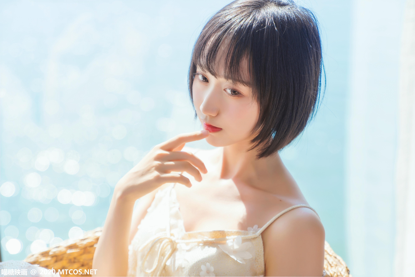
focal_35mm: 70
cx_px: 208
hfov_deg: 28.8
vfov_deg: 19.5
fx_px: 807
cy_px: 138
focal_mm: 70
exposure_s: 1/640
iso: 160
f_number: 2.8
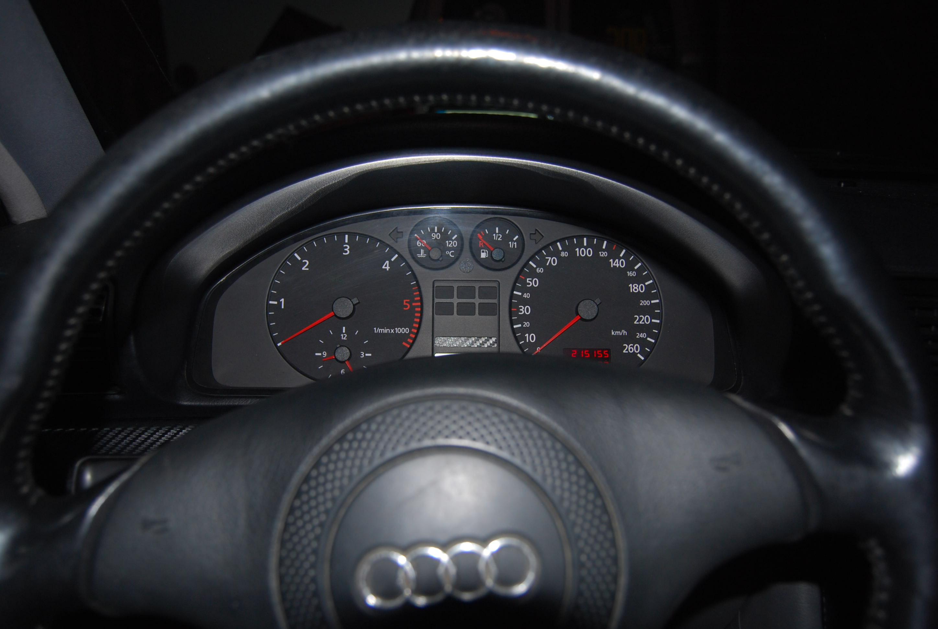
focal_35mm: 27
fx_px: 705
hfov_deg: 67.3
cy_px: 314
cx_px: 469
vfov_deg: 48.1
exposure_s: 1/60
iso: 200
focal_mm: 18
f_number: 3.5
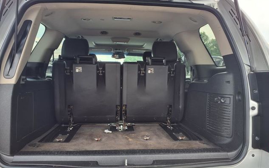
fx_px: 213
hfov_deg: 64.6
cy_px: 88
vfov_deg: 43.1
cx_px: 136
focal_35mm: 29
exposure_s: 1/120
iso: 40
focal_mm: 3.58
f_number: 1.9
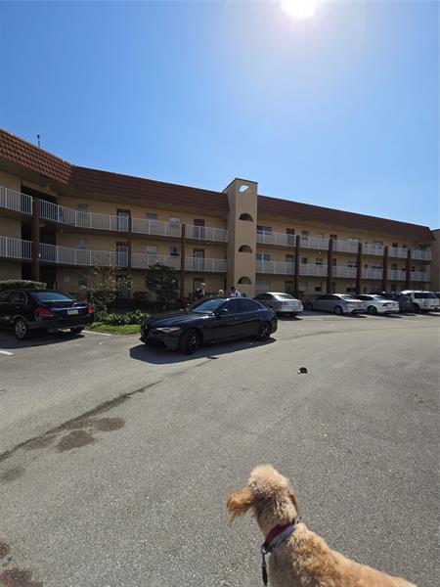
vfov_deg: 106.2
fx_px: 220
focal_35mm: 13
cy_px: 294
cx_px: 220
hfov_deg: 89.9
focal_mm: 2.2
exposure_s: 1/4361
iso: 50
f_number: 2.2
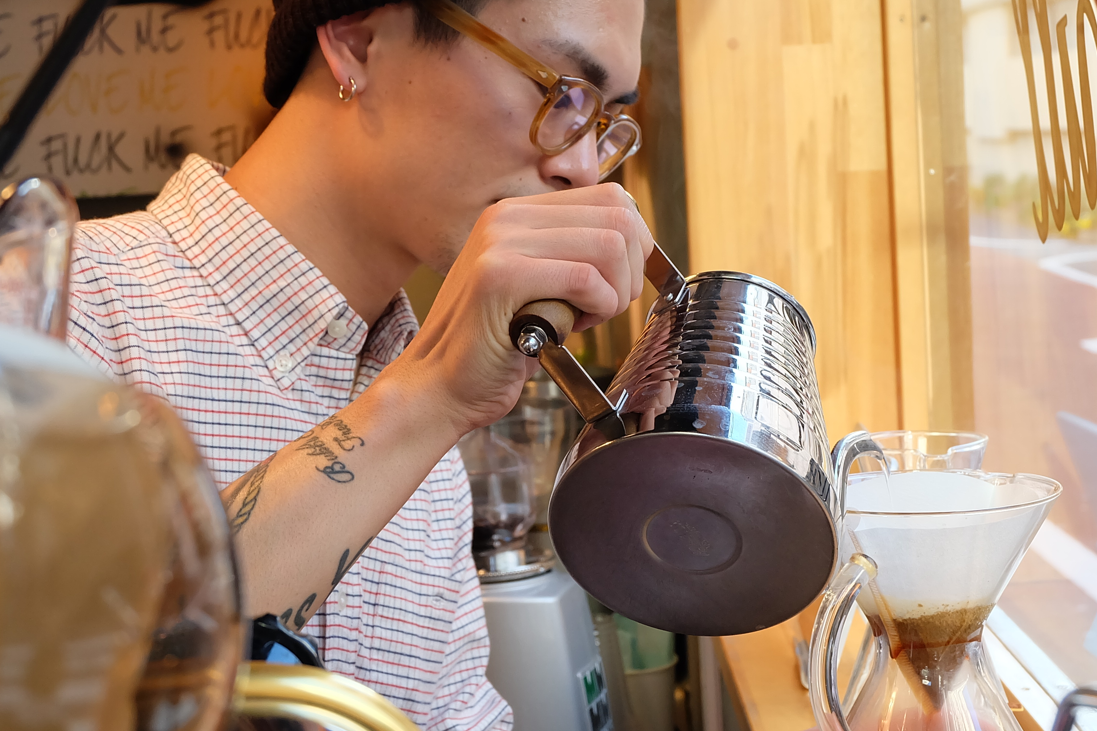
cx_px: 696
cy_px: 341
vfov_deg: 20.0
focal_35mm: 68
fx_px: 2072
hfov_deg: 29.5
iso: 1000
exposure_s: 1/80
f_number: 5.6
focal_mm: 28.2
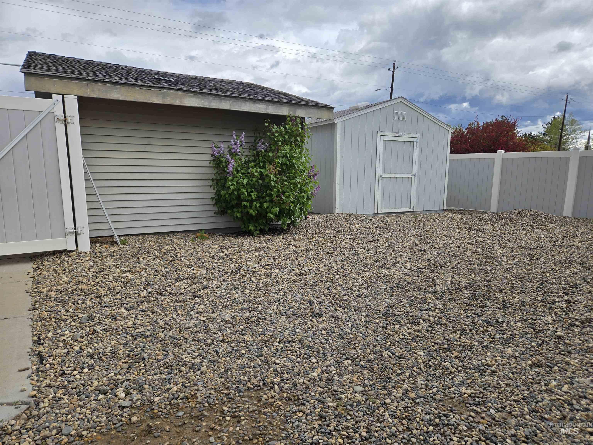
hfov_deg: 73.9
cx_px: 296
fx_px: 394
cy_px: 222
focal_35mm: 23
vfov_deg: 58.9
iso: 25
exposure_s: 1/1889
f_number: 1.8
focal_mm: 5.4
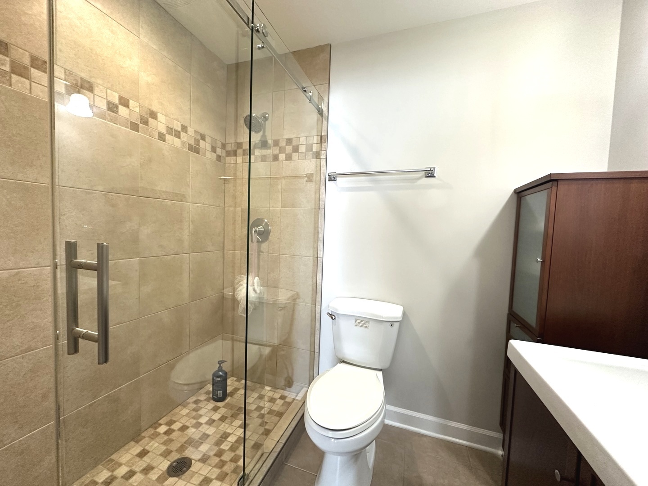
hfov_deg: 102.1
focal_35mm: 14
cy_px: 243
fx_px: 262
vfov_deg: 85.7
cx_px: 324
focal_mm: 2.22
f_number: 2.2
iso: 250
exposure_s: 1/120
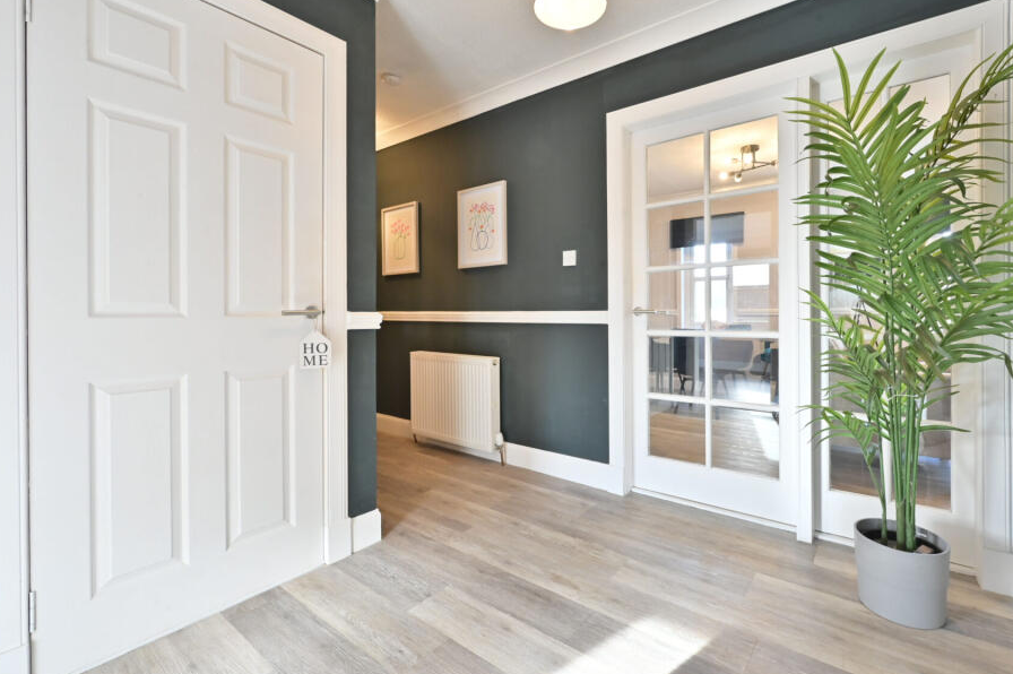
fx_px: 450
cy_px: 316
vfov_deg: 73.6
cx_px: 544
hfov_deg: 96.6
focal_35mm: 16
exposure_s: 1/20
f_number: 13
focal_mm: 14
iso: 2500
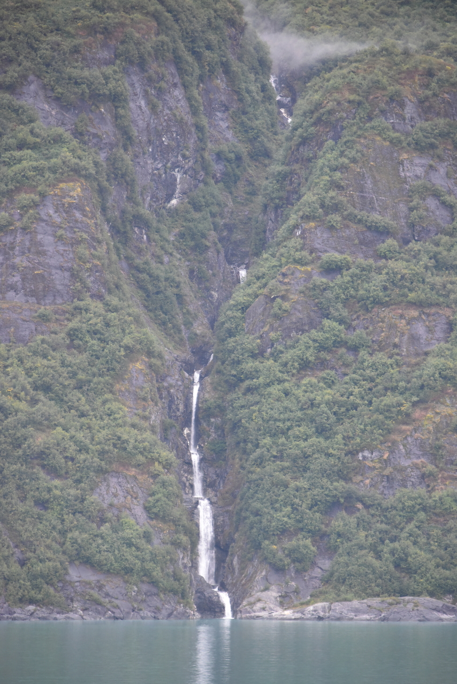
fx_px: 3806
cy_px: 342
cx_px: 228
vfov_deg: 10.3
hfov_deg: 6.9
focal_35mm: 200
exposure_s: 1/400
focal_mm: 200
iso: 2500
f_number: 5.6
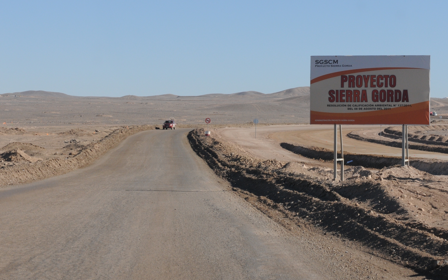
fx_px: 1319
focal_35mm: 108
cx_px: 225
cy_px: 134
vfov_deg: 12.1
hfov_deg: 19.3
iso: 400
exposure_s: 1/500
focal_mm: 70
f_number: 11
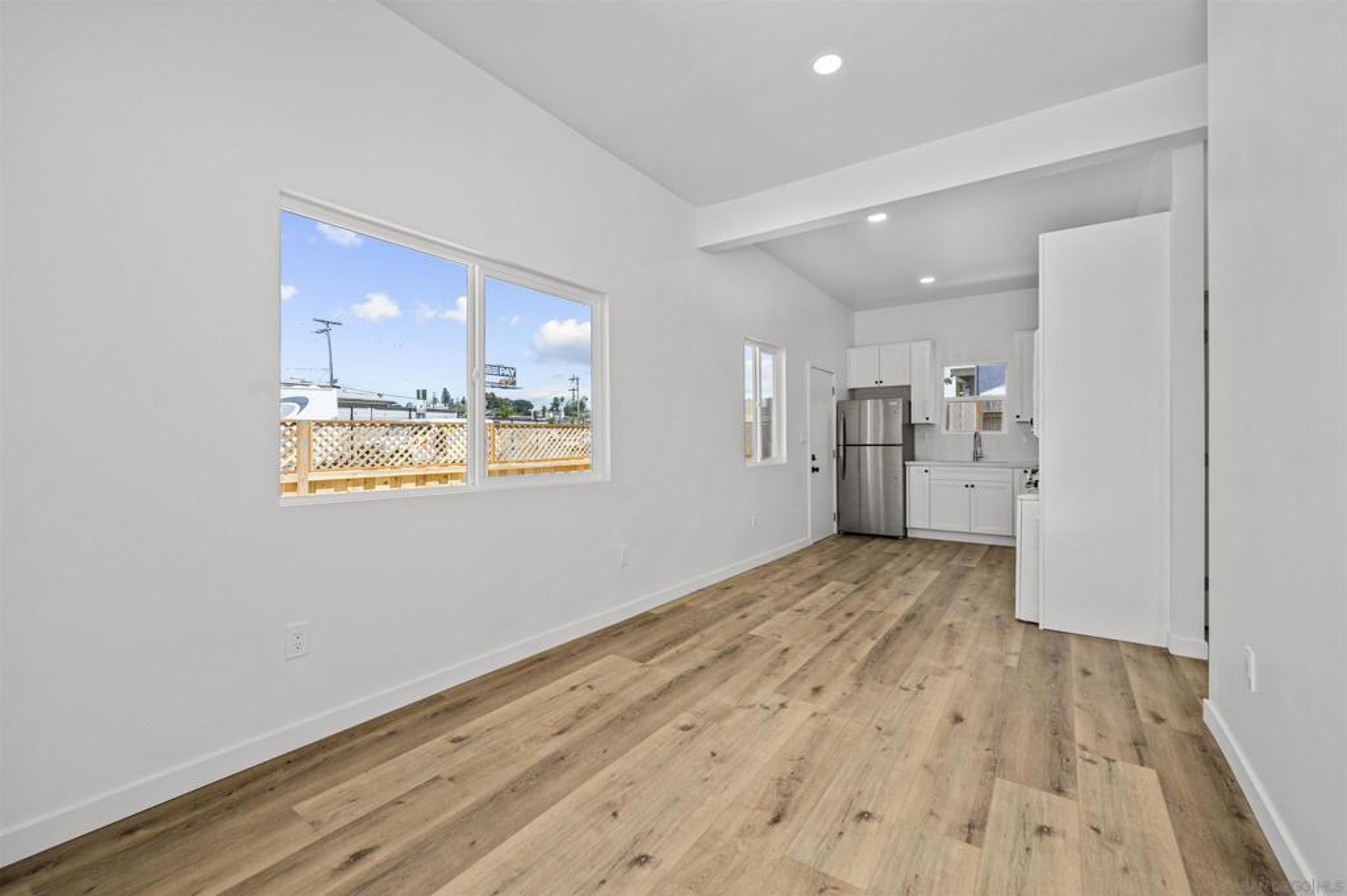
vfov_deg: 81.1
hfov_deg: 104.3
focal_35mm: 14
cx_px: 674
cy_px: 448
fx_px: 523
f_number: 8
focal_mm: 14
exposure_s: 1/13
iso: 100
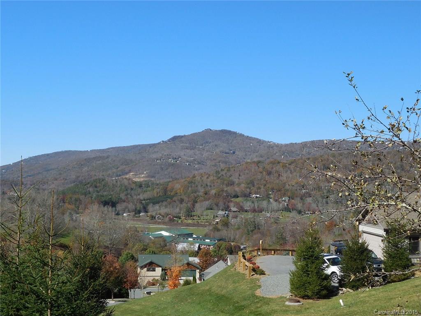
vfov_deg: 28.6
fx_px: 620
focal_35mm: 51
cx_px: 210
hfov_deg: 37.5
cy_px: 158
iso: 125
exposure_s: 1/640
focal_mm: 9.1
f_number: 4.9
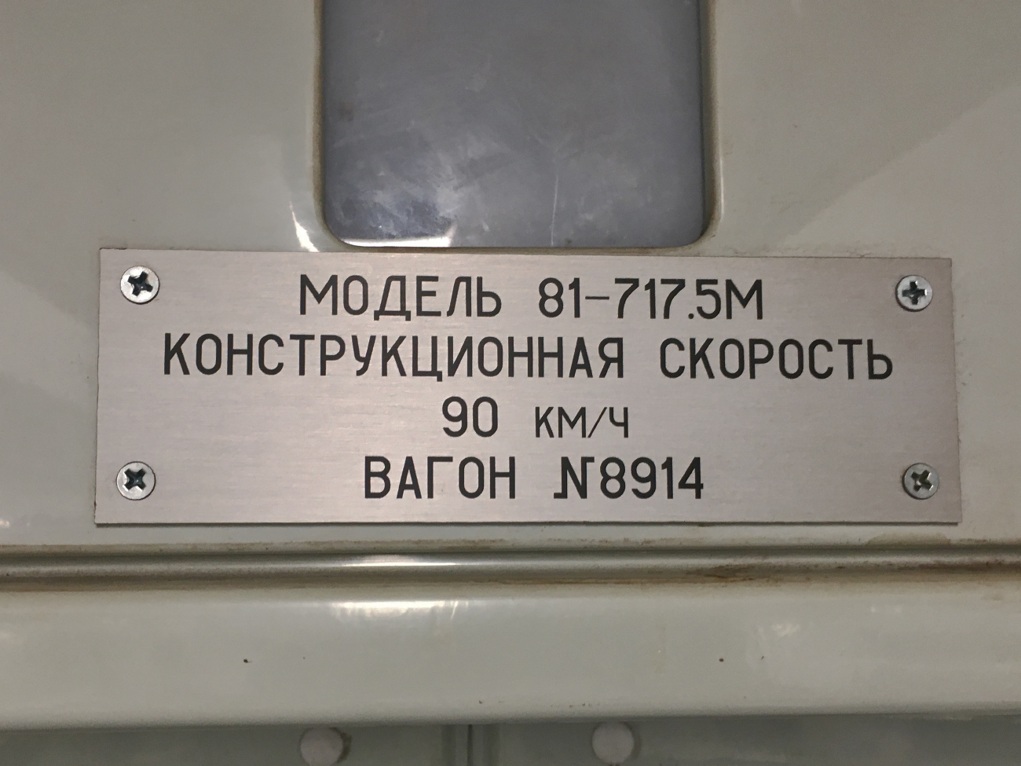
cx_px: 510
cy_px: 383
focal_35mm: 29
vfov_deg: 48.2
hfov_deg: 61.7
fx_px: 855
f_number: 2.2
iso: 100
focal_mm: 4.15
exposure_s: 1/33
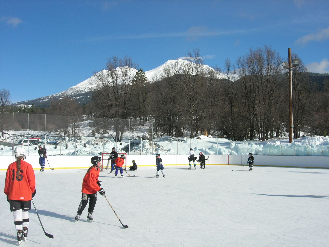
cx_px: 164
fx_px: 361
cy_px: 124
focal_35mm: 38
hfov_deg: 49.0
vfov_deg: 37.7
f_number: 4.8
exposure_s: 1/860
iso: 64
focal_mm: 7.8
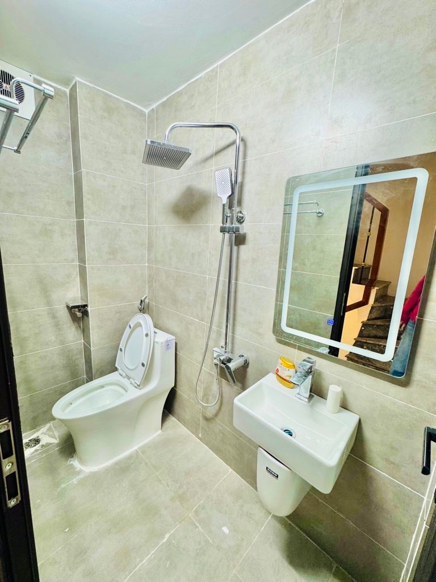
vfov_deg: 102.1
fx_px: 235
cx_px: 218
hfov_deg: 85.7
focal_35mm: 14
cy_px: 291
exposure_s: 1/100
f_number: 2.2
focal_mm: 2.22
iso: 200
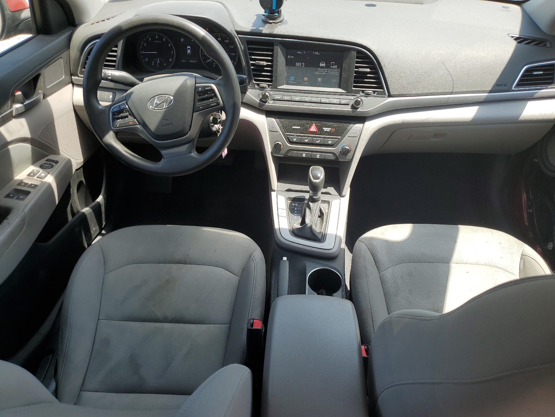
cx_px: 278
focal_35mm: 26
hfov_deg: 67.3
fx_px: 417
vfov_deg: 53.1
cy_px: 208
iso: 50
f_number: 1.5
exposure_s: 1/476
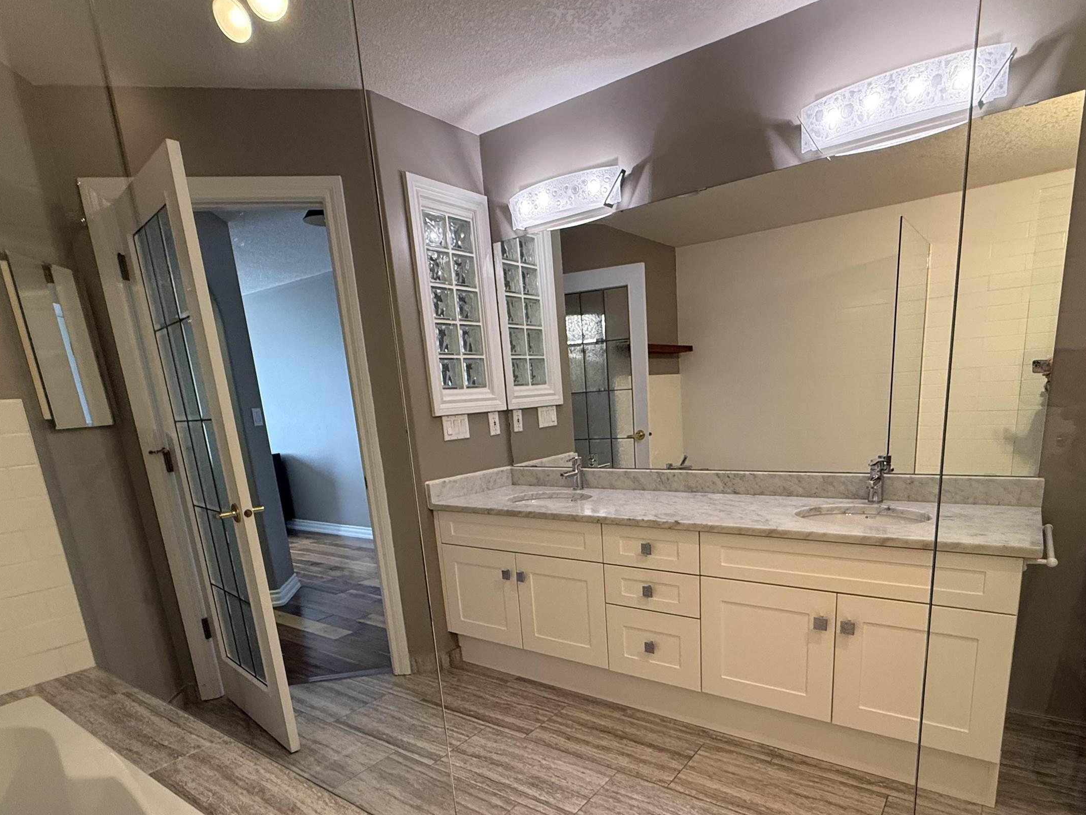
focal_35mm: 20
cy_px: 552
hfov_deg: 81.6
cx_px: 584
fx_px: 628
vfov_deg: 64.1
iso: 320
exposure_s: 1/60
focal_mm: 2.22
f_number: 2.2
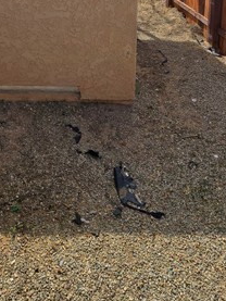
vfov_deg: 46.0
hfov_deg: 46.3
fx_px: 261
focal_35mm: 30
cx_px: 80
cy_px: -24
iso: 50
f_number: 2.2
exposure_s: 1/3892
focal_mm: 2.2
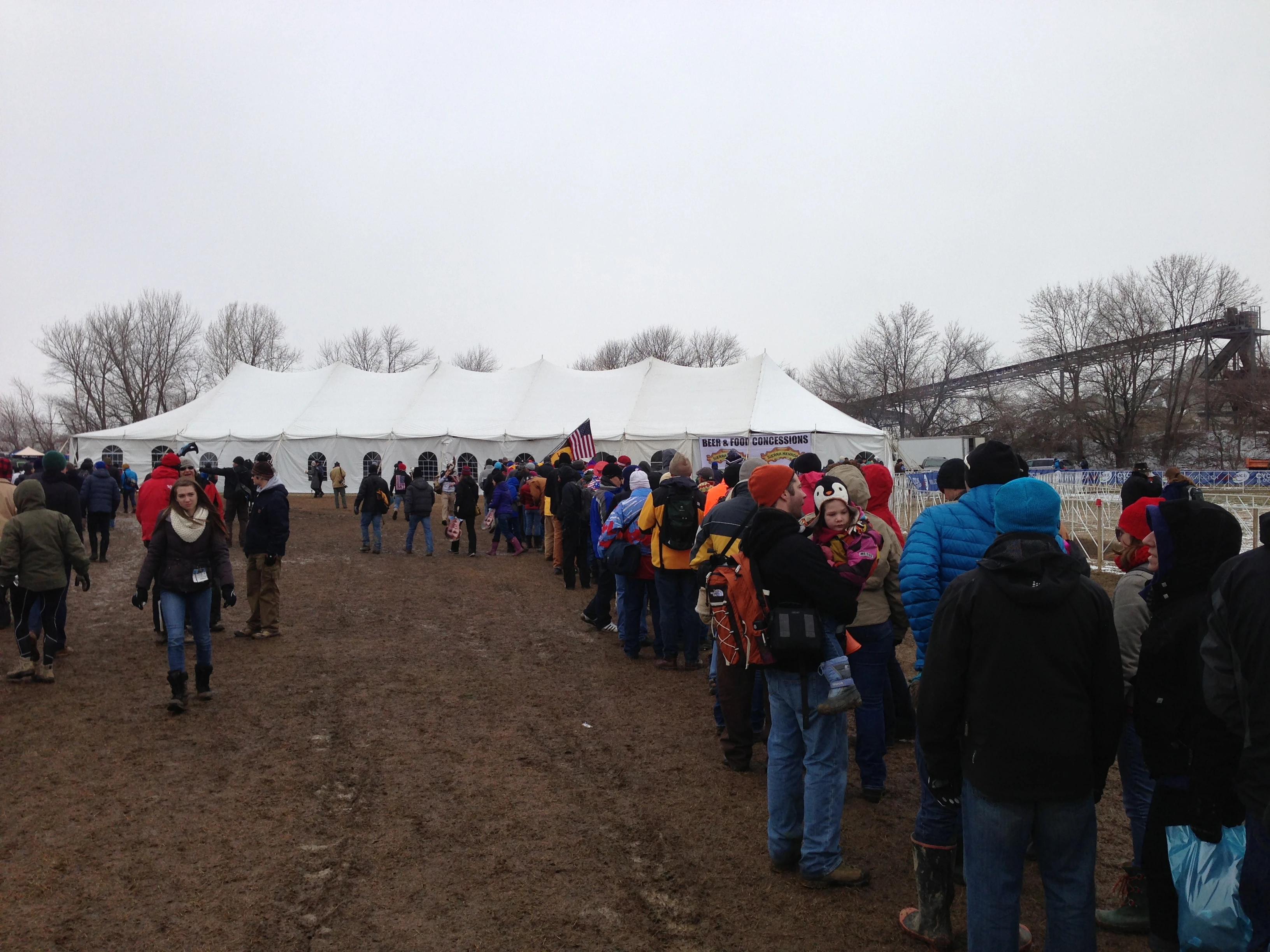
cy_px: 476
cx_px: 635
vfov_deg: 42.9
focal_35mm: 33
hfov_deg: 55.4
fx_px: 1211
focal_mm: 4.13
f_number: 2.4
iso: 50
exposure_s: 1/775
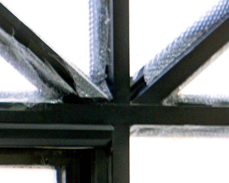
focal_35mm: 425
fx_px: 2881
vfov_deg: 3.6
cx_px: 516
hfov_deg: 4.5
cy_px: 442
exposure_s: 1/125
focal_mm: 70
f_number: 2.8
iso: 400
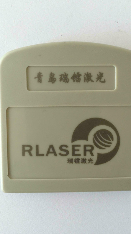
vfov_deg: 61.0
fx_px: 198
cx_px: 75
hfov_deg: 36.6
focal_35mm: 32
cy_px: 116
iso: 50
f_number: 2.2
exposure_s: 1/100
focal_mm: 4.15
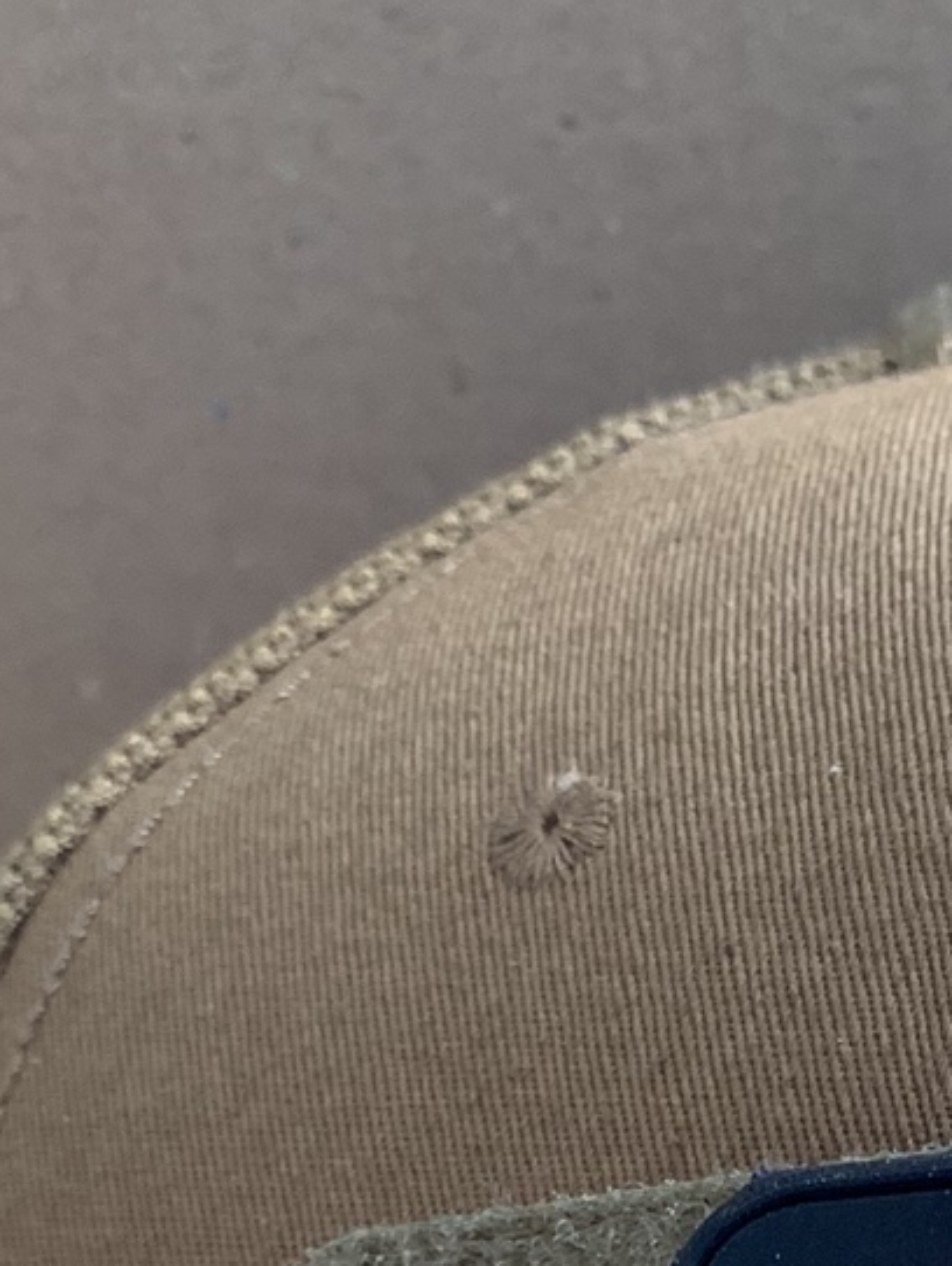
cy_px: 1991
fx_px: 3589
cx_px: 1153
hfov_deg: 14.6
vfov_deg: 17.6
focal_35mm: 98
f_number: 1.8
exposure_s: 1/79
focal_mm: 4.25
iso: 100
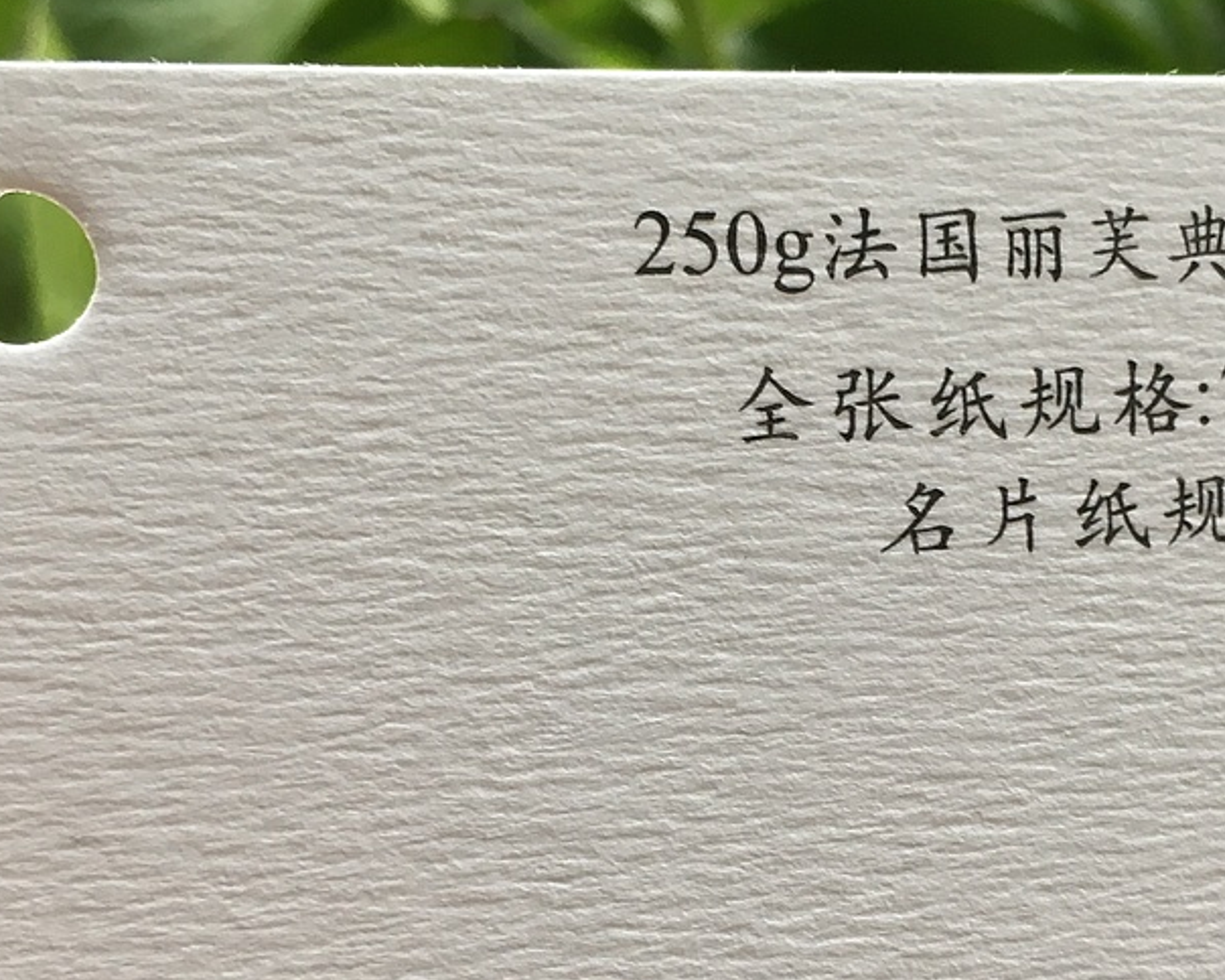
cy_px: 720
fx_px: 2175
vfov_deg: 25.1
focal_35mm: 60
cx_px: 750
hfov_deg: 31.3
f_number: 2.2
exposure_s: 1/33
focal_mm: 4.15
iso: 32
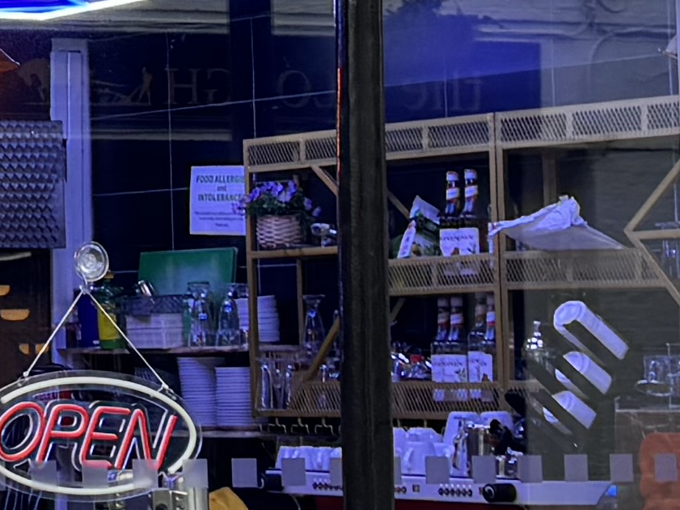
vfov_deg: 9.1
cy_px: 72
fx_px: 3202
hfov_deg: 11.2
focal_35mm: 163
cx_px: -570
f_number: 1.78
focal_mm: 6.76
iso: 64
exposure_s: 1/121
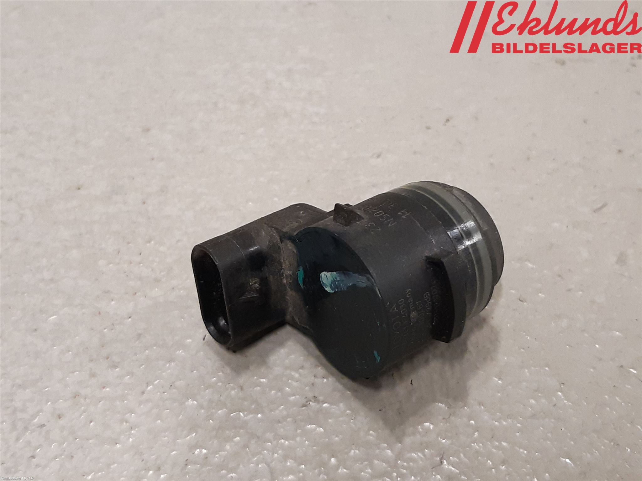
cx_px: 321
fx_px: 482
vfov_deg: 53.1
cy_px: 240
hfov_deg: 67.3
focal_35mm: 26
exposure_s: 1/50
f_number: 1.7
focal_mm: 3.93
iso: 250
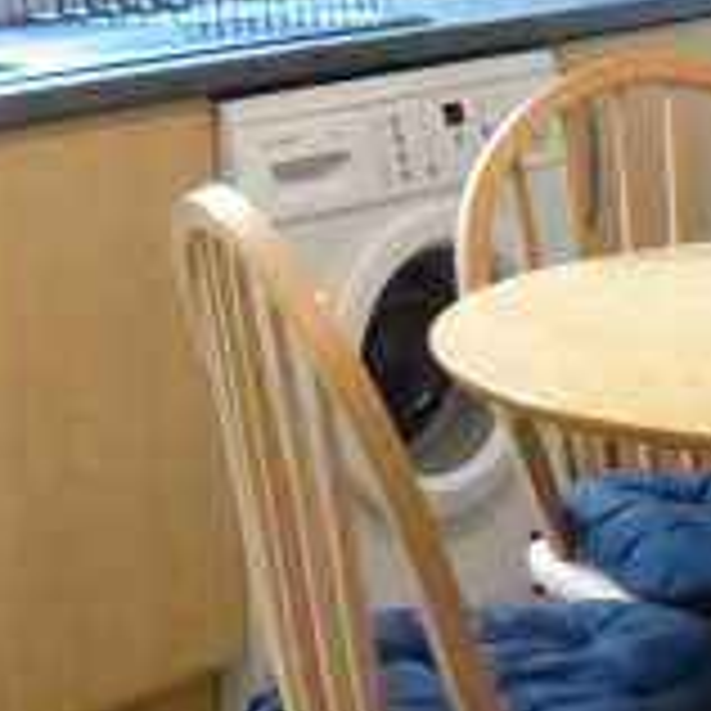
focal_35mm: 112
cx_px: 675
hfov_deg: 15.3
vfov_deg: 15.5
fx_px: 2603
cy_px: 225
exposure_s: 1/80
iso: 1600
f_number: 2.8
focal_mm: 4.5
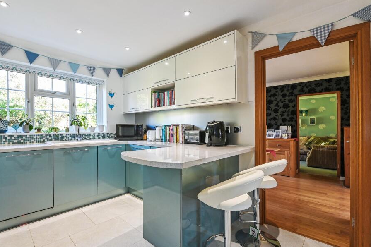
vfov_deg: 73.6
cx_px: 163
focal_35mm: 16
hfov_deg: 96.3
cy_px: 133
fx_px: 165
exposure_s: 1/20
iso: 400
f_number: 9
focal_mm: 14
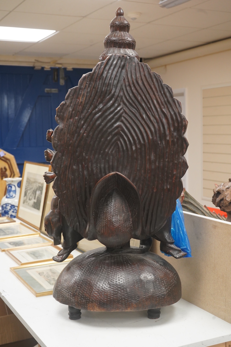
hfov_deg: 28.0
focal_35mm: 48
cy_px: 174
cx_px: 116
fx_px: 463
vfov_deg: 41.1
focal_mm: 48
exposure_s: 1/100
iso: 3200
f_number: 7.1
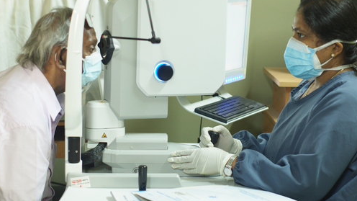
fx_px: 852
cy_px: 73
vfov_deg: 13.4
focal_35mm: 90
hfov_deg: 23.7
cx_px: 185
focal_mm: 50
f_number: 2.5
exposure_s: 1/6
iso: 200
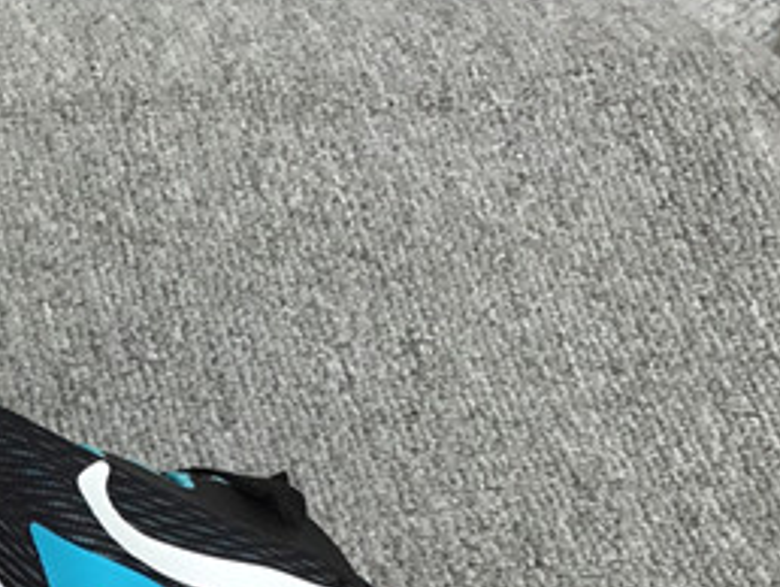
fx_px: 2436
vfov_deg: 13.4
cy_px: 710
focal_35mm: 108
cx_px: -248
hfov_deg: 17.1
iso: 25
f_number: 2.4
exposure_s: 1/153
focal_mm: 3.3
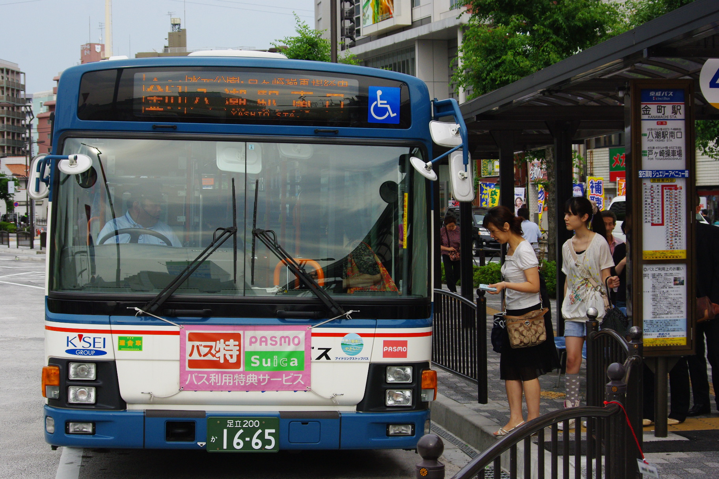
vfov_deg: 18.2
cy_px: 240
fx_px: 1498
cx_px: 360
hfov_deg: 27.0
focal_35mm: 75
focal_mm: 50
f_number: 8
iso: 400
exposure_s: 1/250
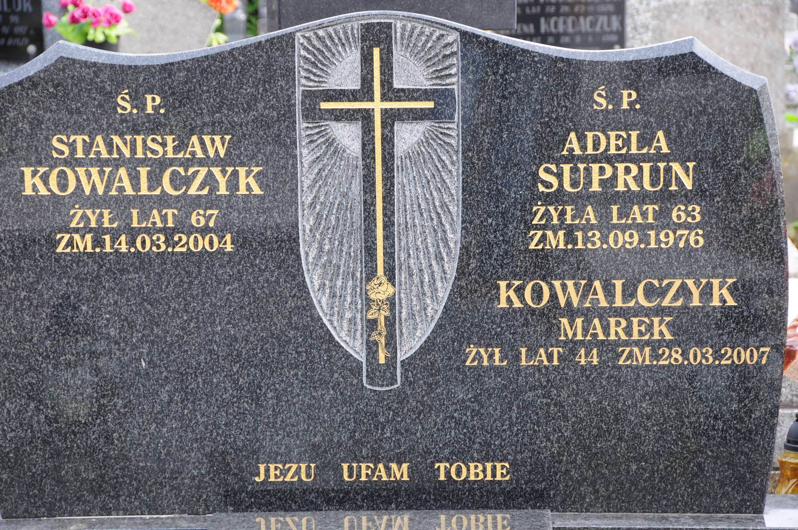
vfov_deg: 11.1
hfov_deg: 16.7
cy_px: 265
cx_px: 399
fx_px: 2723
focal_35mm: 123
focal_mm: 82
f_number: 7.1
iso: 500
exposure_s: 1/200
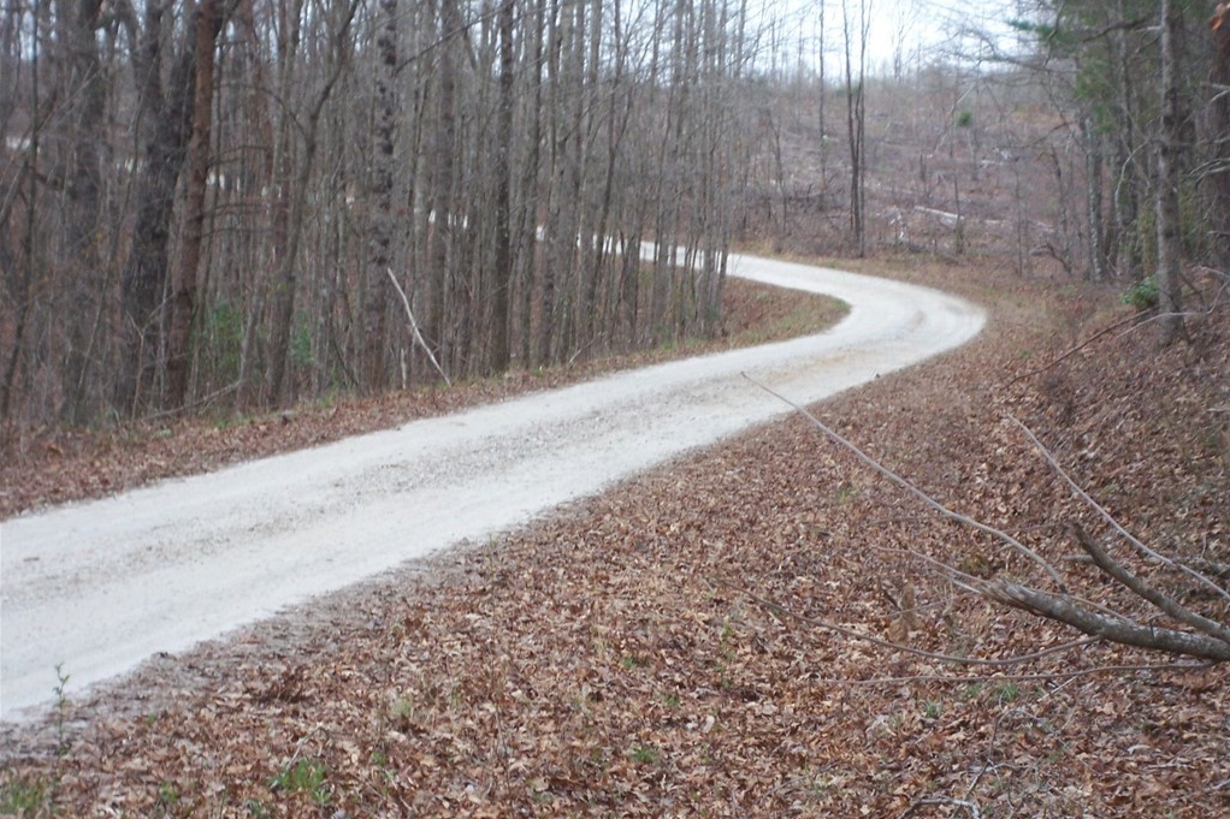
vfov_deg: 14.0
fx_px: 3348
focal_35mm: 98
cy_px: 444
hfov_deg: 20.8
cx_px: 615
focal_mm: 15.4
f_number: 4.3
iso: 100
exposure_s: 1/100
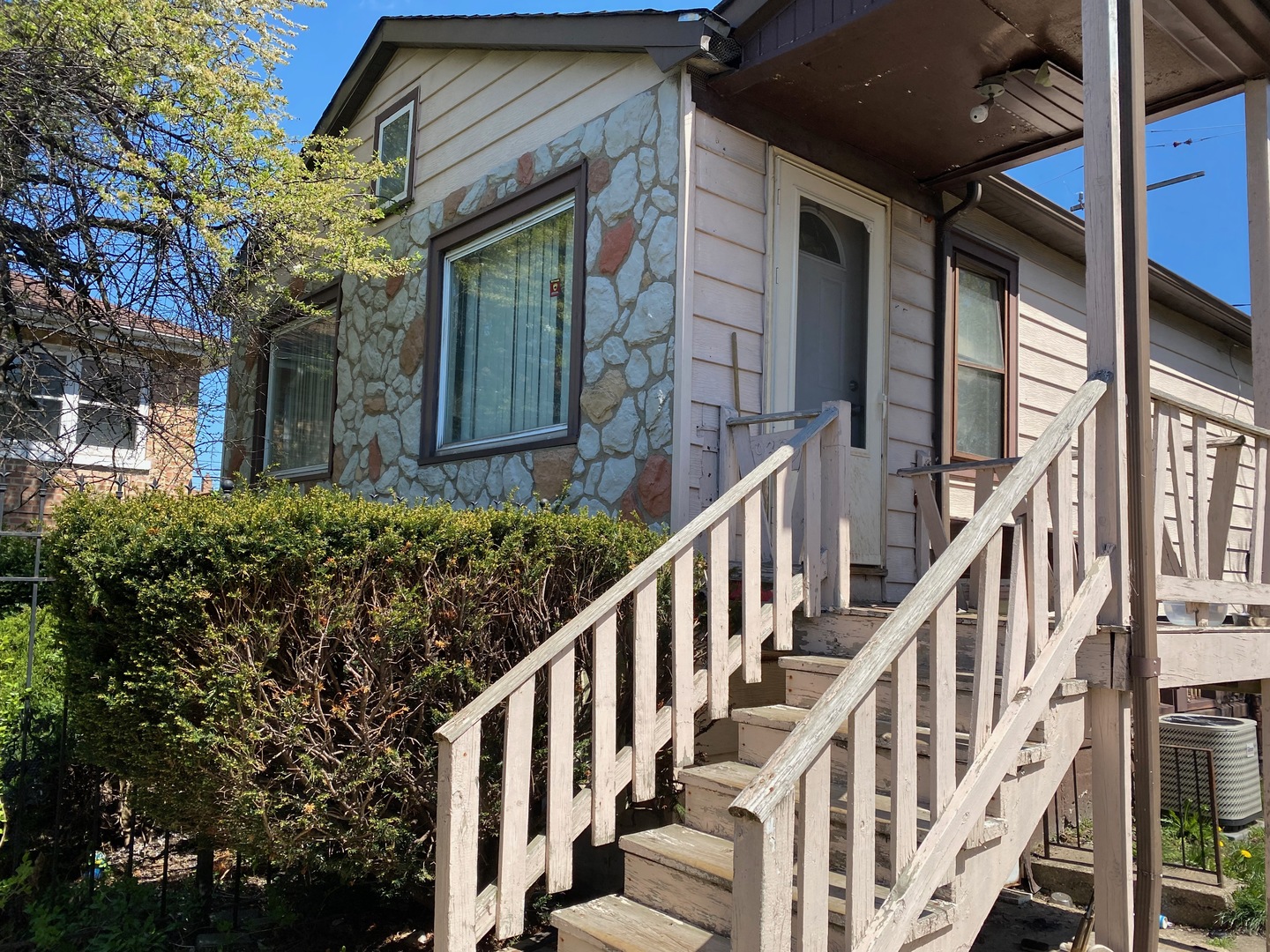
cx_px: 635
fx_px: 954
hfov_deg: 67.3
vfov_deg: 53.1
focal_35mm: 26
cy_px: 476
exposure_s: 1/1996
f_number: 1.8
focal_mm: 4.25
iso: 32
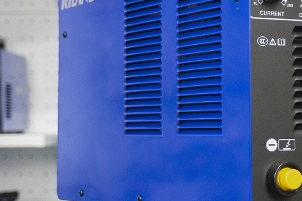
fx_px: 1148
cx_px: 240
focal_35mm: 137
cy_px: 57
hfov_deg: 14.9
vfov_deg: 10.0
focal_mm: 50
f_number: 5.6
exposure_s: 1/80
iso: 2000
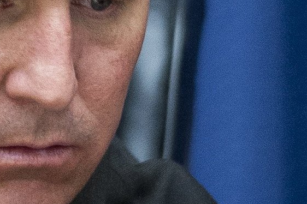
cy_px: -69
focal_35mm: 2135
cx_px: 287
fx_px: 18195
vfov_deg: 0.6
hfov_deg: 1.0
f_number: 2.8
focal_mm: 400
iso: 1600
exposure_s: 1/320
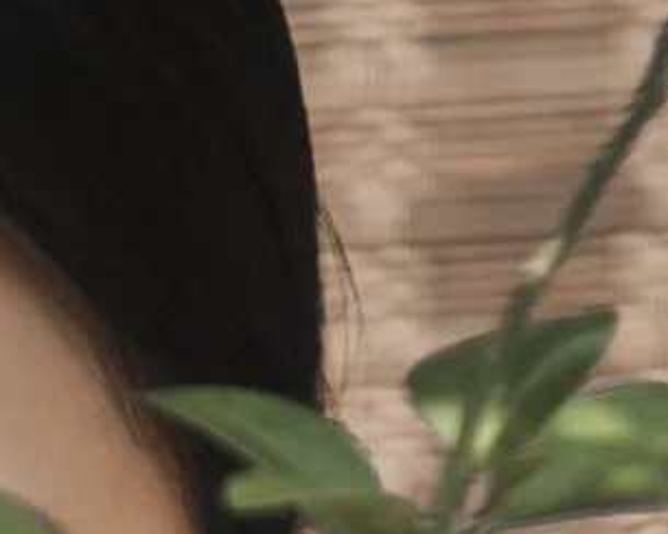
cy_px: 1906
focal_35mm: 414
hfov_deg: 4.6
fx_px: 8185
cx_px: -385
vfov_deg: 3.6
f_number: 2.8
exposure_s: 1/1000
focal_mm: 70
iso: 160
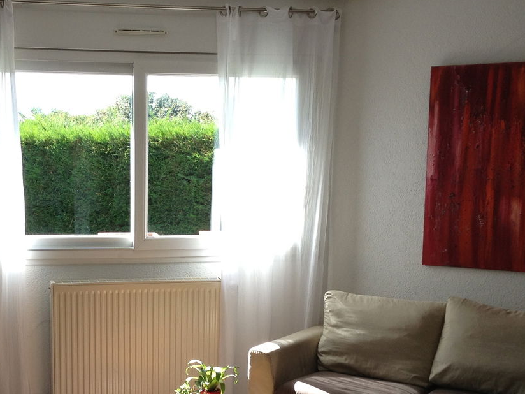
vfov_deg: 21.4
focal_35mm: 68
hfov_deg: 28.4
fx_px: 1031
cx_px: 175
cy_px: 302
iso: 50
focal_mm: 4.28
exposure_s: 1/168
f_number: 2.4
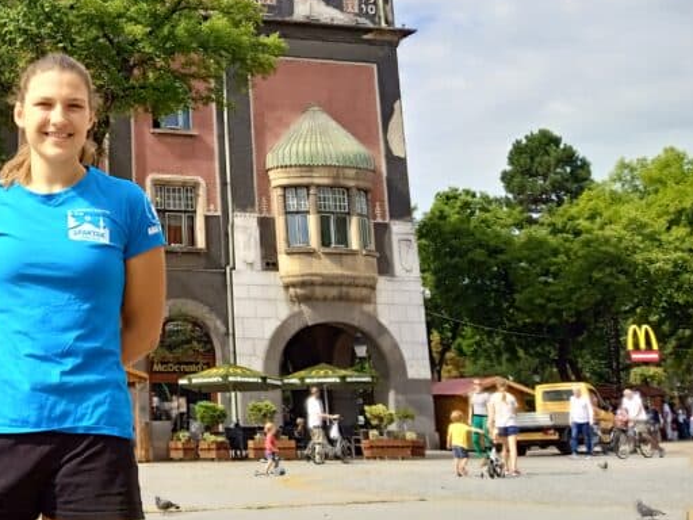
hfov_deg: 32.1
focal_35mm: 56
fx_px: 1121
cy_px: 68
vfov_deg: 25.4
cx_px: 30
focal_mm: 3.43
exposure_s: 1/684
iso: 112
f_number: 2.2
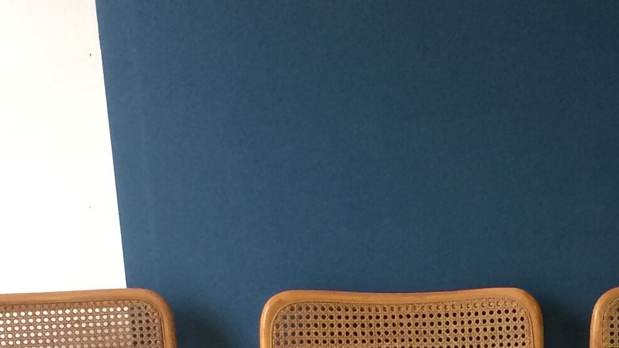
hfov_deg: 19.8
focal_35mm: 105
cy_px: 563
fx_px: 1723
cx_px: 619
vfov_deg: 11.0
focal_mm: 4.15
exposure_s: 1/33
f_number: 2.2
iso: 64
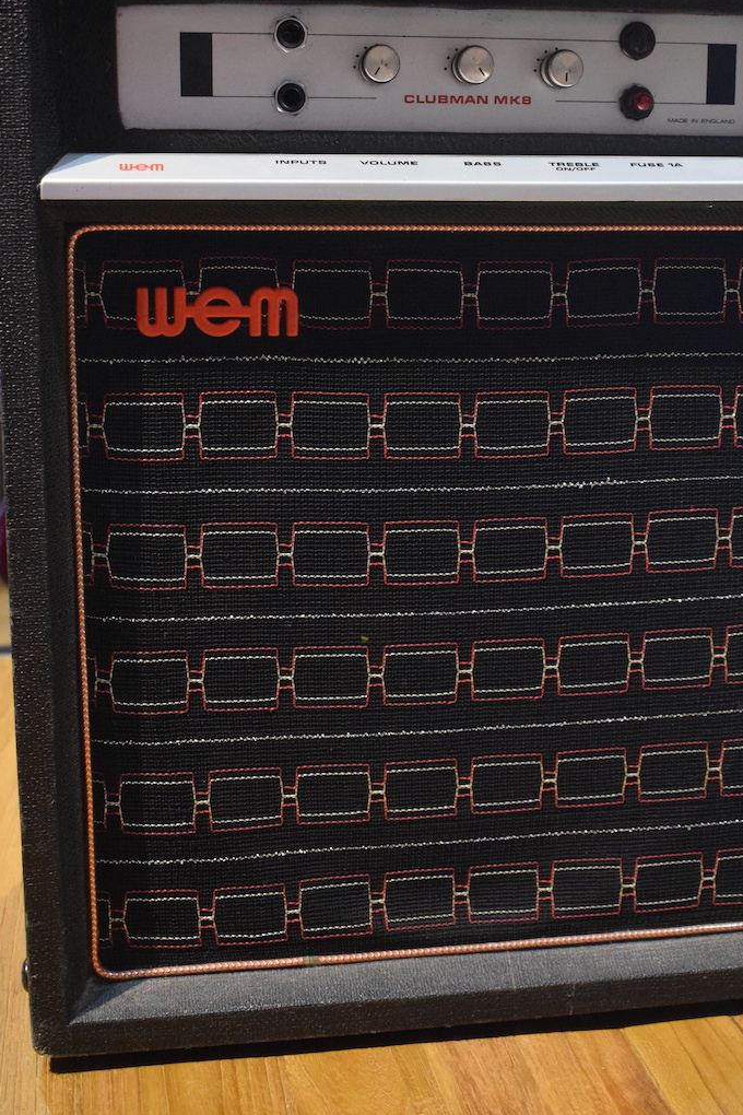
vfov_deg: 38.9
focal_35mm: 51
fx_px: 1571
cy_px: 432
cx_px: 458
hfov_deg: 26.5
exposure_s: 1/25
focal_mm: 23
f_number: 3.8
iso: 3200
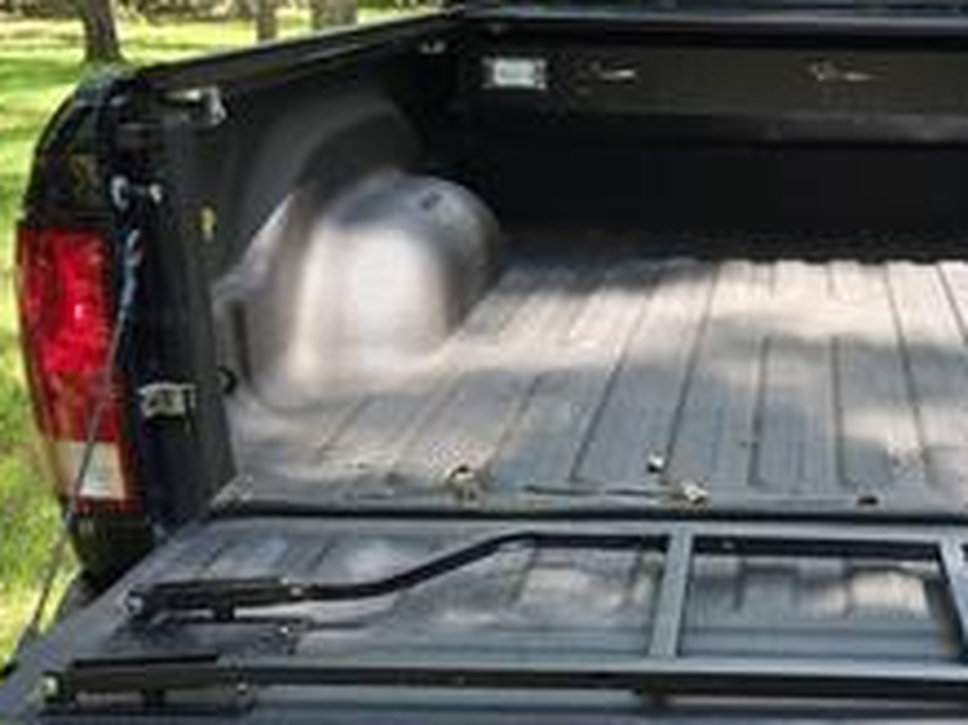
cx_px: 765
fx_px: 1481
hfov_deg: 35.1
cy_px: 358
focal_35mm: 53
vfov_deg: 27.5
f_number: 1.7
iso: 40
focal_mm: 6.3
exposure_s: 1/180
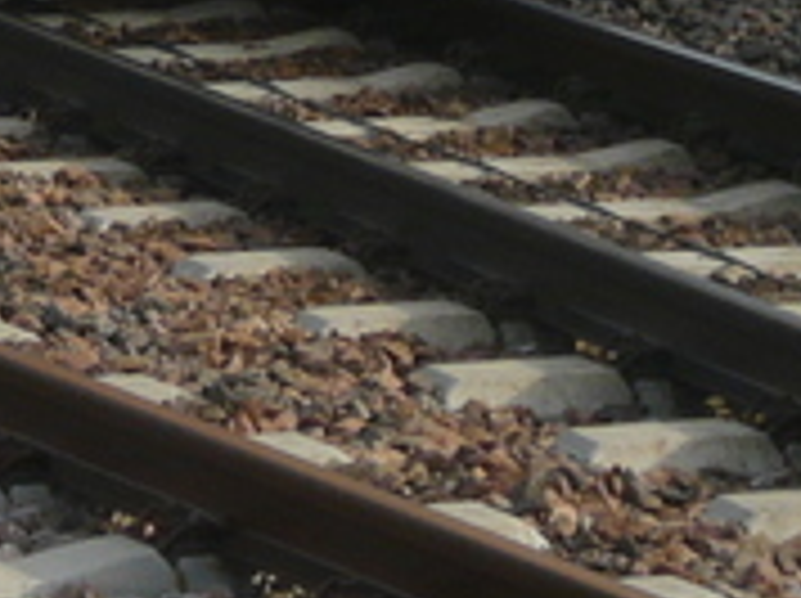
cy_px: -931
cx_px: -342
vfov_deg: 4.0
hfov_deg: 5.5
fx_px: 8319
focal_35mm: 360
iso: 100
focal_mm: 10.5
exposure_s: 1/250
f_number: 5
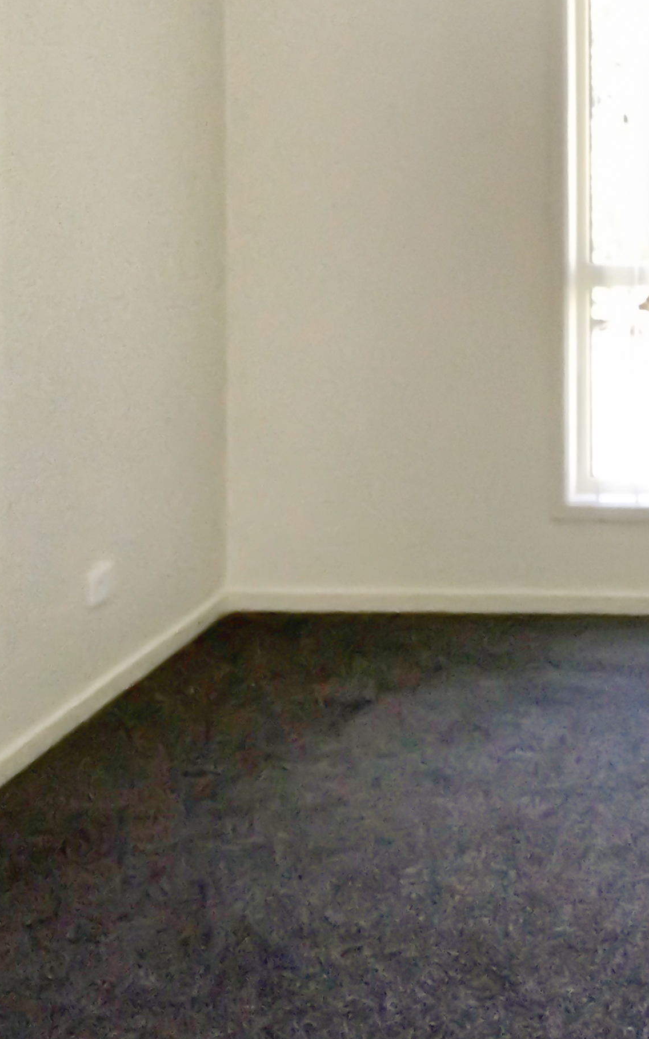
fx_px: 1670
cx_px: 835
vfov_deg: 34.4
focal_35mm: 59
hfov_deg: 20.2
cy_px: 387
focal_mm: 3.3
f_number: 2.4
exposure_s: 1/33
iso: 200
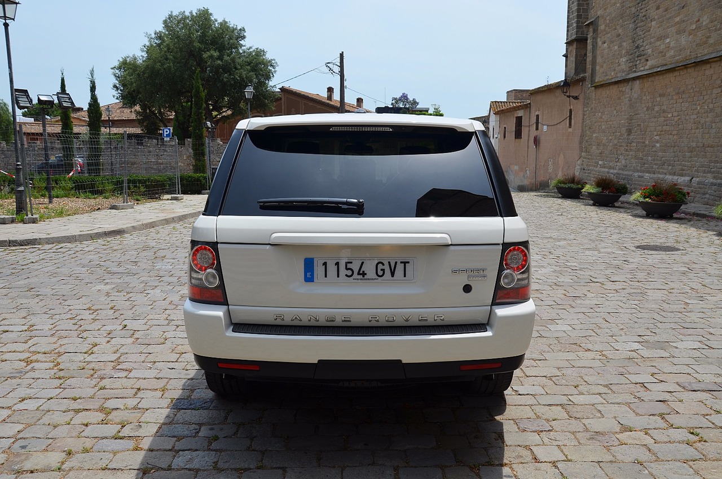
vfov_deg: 41.5
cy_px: 240
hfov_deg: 59.6
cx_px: 361
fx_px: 630
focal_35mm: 32
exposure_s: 1/320
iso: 100
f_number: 9
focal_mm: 21
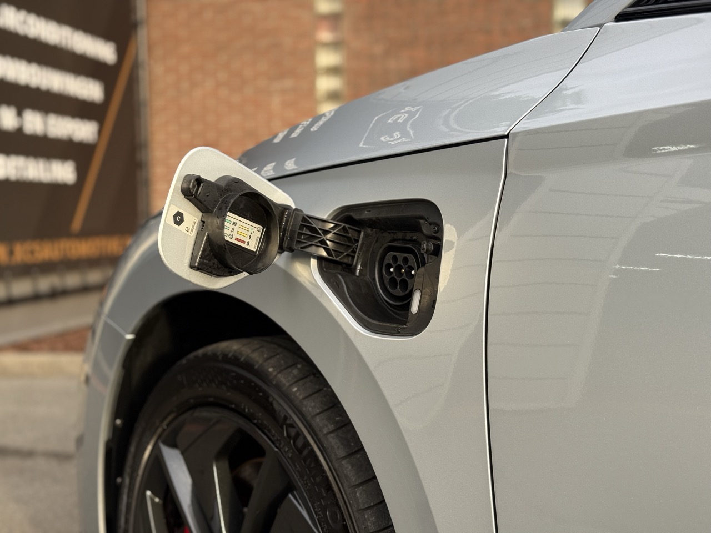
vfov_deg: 30.3
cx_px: 356
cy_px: 266
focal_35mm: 48
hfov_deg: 39.7
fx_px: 986
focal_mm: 6.76
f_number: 1.78
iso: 80
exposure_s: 1/405
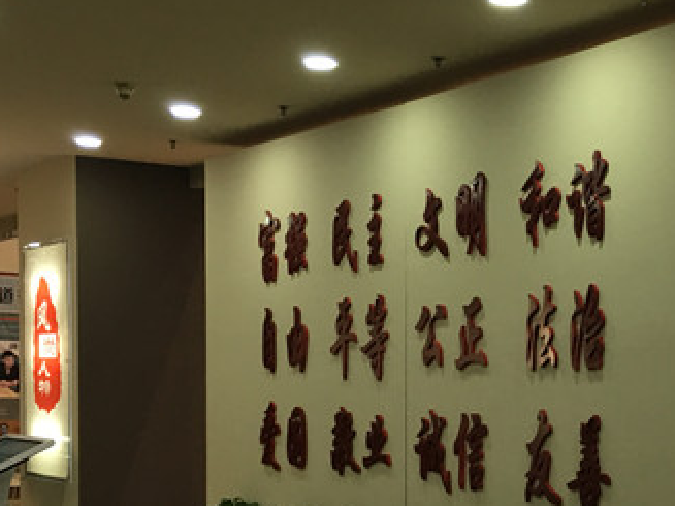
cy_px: 436
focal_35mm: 70
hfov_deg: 26.7
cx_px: 628
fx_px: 1364
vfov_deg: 20.6
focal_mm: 4.15
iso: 40
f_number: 2.2
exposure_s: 1/17
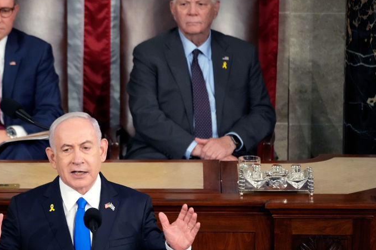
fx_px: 5450
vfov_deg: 2.6
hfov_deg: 4.0
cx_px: 119
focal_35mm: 522
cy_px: 139
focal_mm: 345
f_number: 5.6
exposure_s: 1/250
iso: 5000
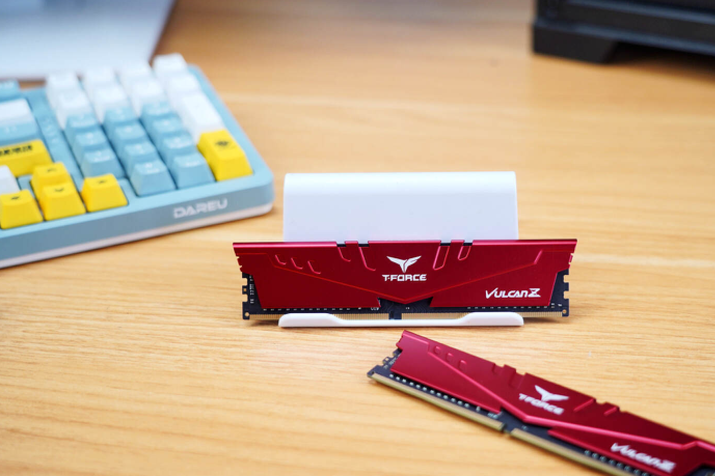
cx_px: 406
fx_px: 1192
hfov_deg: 33.4
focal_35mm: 60
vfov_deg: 22.6
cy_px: 274
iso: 400
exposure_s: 1/100
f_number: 4
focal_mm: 51
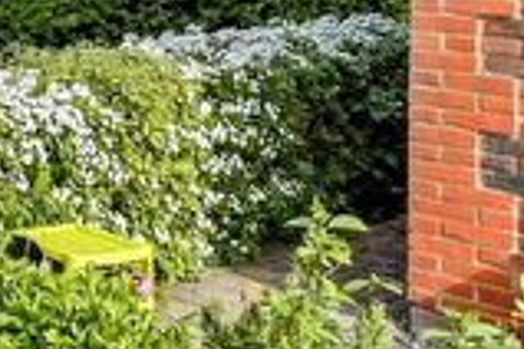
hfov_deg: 19.1
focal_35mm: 66
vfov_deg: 19.6
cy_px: -51
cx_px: -511
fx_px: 961
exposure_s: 1/250
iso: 500
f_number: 8
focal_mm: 10
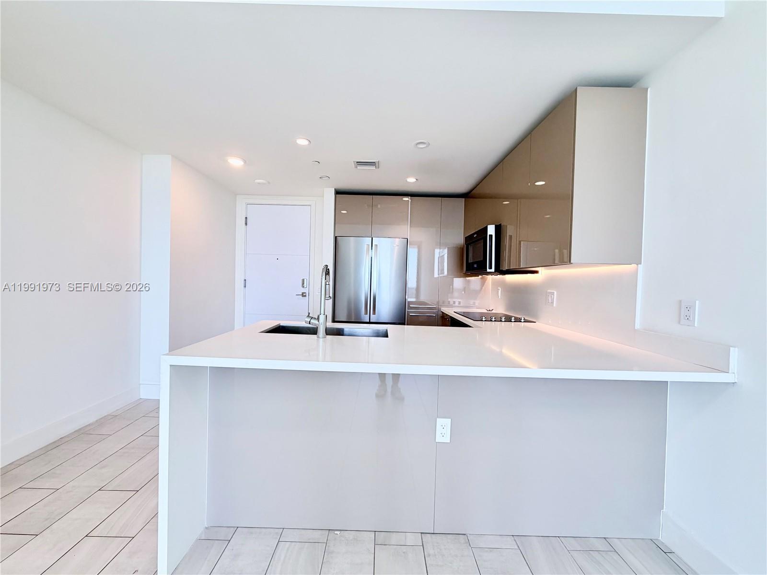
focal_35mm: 14
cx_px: 384
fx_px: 310
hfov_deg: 102.1
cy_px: 288
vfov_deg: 85.7
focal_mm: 2.22
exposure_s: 1/120
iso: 200
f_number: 2.2
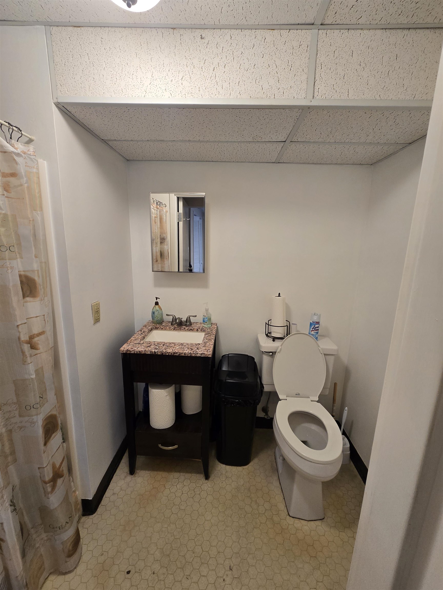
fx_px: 222
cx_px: 222
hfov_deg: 89.9
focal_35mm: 13
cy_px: 295
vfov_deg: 106.2
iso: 100
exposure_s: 1/60
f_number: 2.2
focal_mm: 2.2
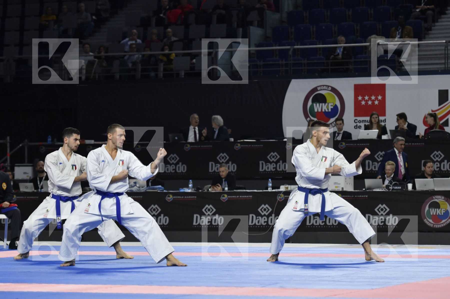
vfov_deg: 9.3
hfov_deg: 14.0
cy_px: 150
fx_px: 1836
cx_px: 225
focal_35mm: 147
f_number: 2.8
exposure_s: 1/800
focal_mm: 98
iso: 800
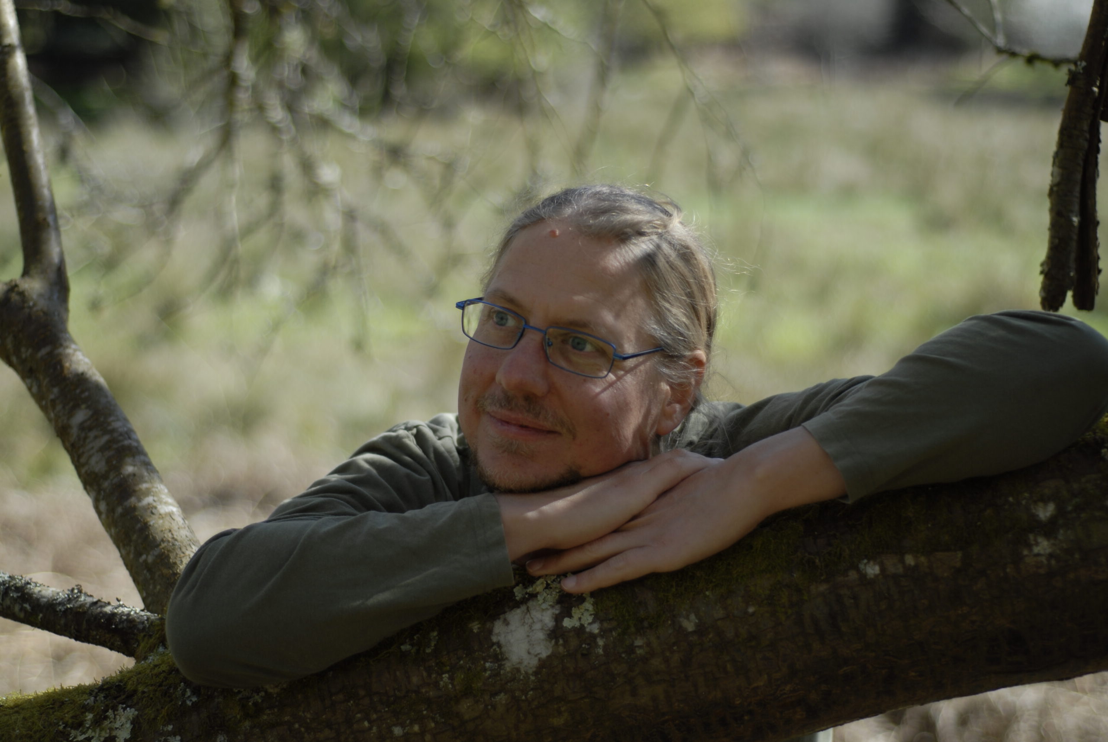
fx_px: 2311
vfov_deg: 18.2
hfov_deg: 27.0
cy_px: 371
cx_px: 554
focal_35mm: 75
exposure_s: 1/1000
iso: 100
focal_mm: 50
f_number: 1.8
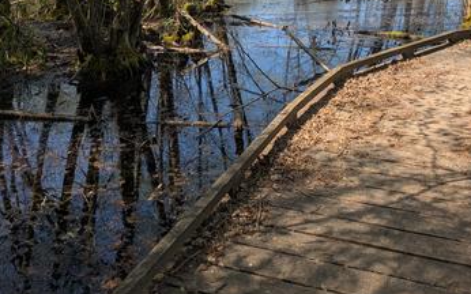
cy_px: -67
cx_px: 274
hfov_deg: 43.4
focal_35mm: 46
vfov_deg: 25.0
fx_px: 590
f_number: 1.89
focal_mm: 5.43
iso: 49
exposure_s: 1/846
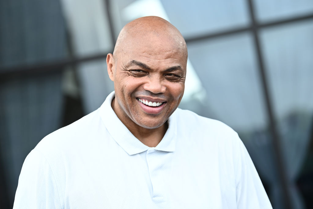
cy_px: 104
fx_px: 1061
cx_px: 156
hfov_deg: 16.8
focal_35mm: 122
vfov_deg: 11.2
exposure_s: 1/500
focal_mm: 122
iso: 320
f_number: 3.5
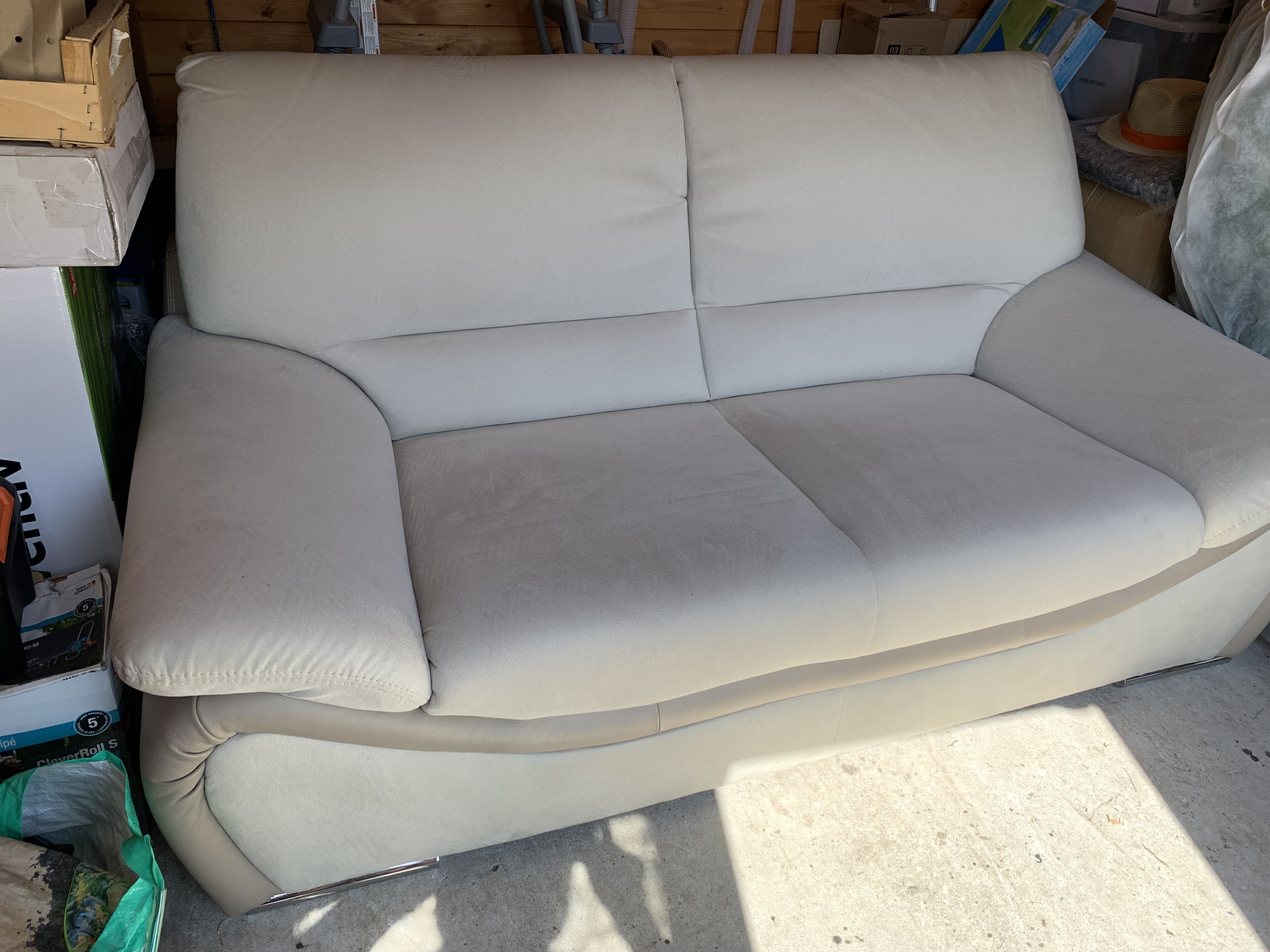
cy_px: 476
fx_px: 954
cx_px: 635
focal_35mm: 26
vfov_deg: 53.1
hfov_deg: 67.3
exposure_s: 1/338
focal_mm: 4.25
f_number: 1.8
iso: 25
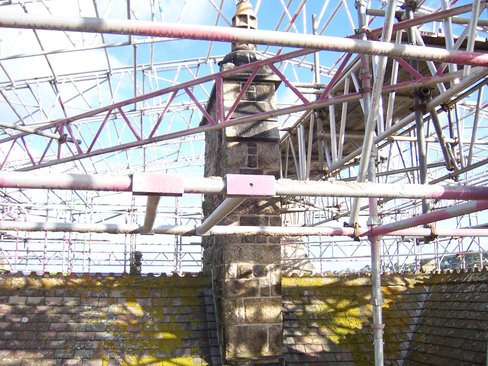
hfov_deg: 51.4
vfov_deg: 39.7
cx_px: 244
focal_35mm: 36
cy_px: 183
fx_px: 508
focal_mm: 6.2
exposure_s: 1/400
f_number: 2.8
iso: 80
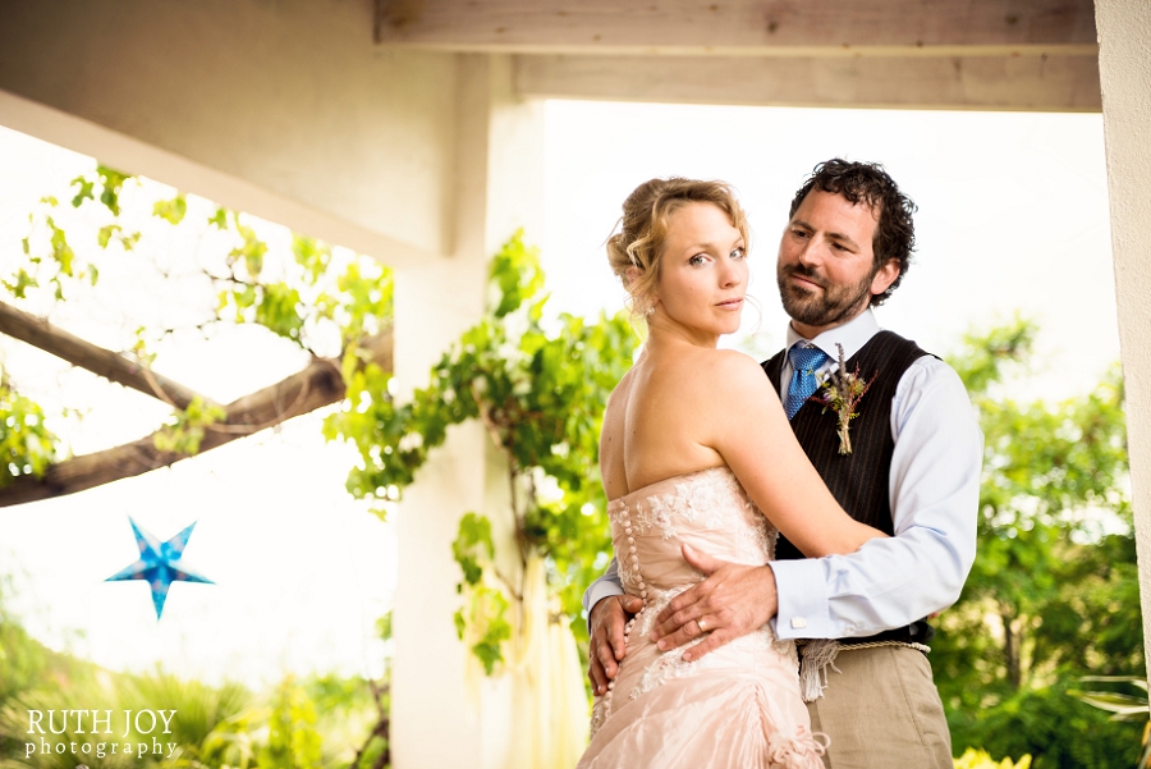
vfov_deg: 19.5
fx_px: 2239
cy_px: 384
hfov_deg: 28.8
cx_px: 576
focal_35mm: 70
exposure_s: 1/250
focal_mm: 70
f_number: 2.8
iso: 200
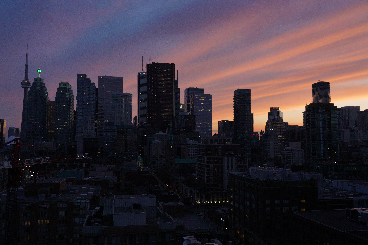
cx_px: 184
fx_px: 317
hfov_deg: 60.3
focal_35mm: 31
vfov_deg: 42.3
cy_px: 122
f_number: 9
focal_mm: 31
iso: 1600
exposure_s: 1/100
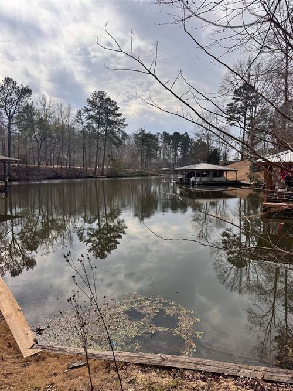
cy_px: 196
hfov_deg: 56.8
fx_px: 271
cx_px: 146
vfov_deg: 71.6
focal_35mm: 24
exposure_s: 1/6410
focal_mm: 6.76
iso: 80
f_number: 1.78
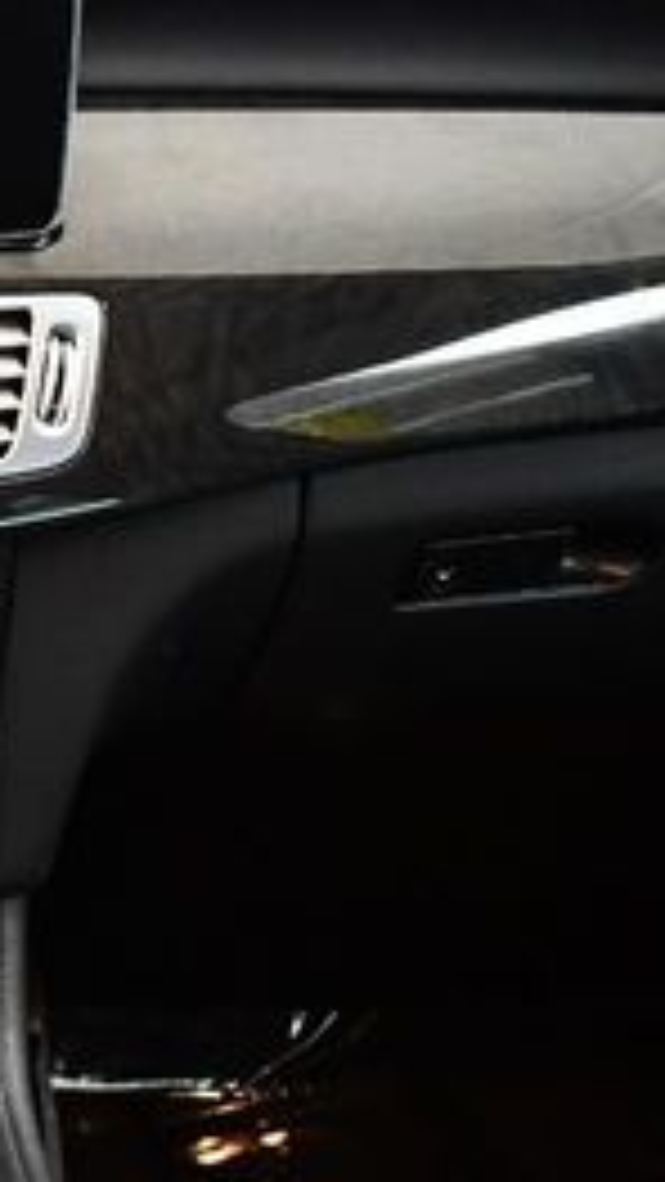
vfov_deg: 23.2
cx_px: -737
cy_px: 640
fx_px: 2883
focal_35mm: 92
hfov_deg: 11.6
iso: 3200
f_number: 3.5
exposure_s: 1/80
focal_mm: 18
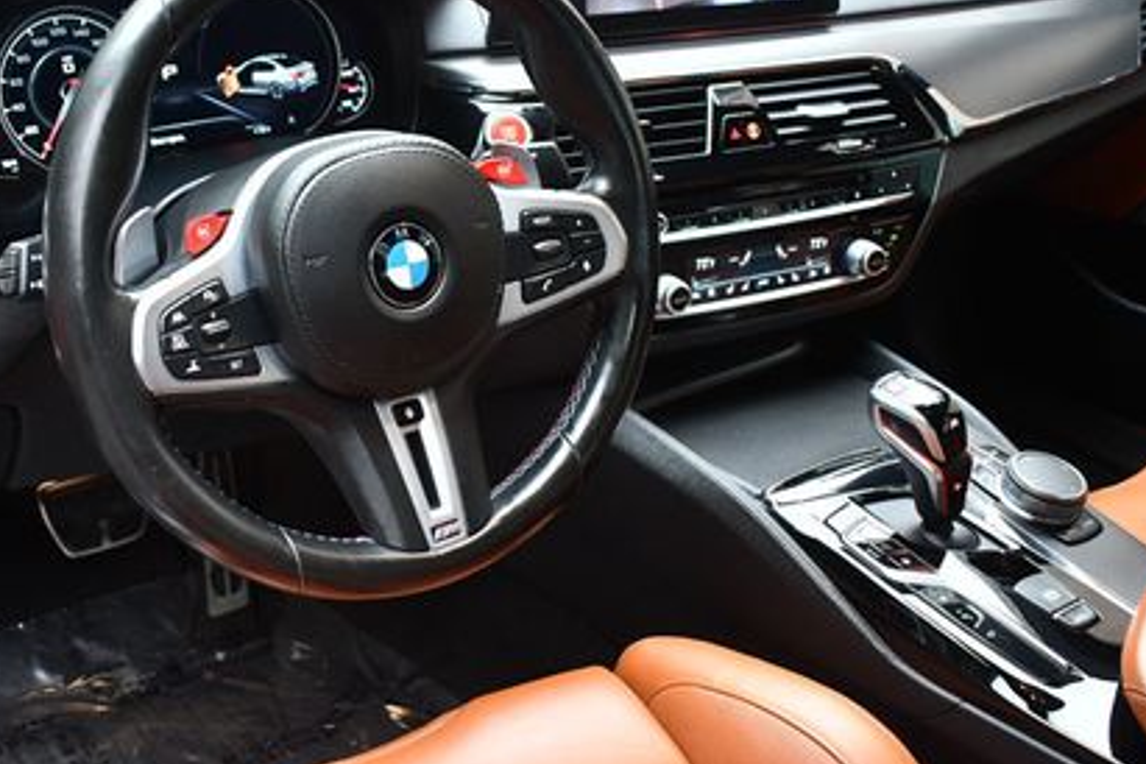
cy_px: 354
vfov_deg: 31.9
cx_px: 424
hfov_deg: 46.0
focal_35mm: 42
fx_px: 1337
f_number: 3.5
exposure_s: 1/125
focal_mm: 18
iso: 1250
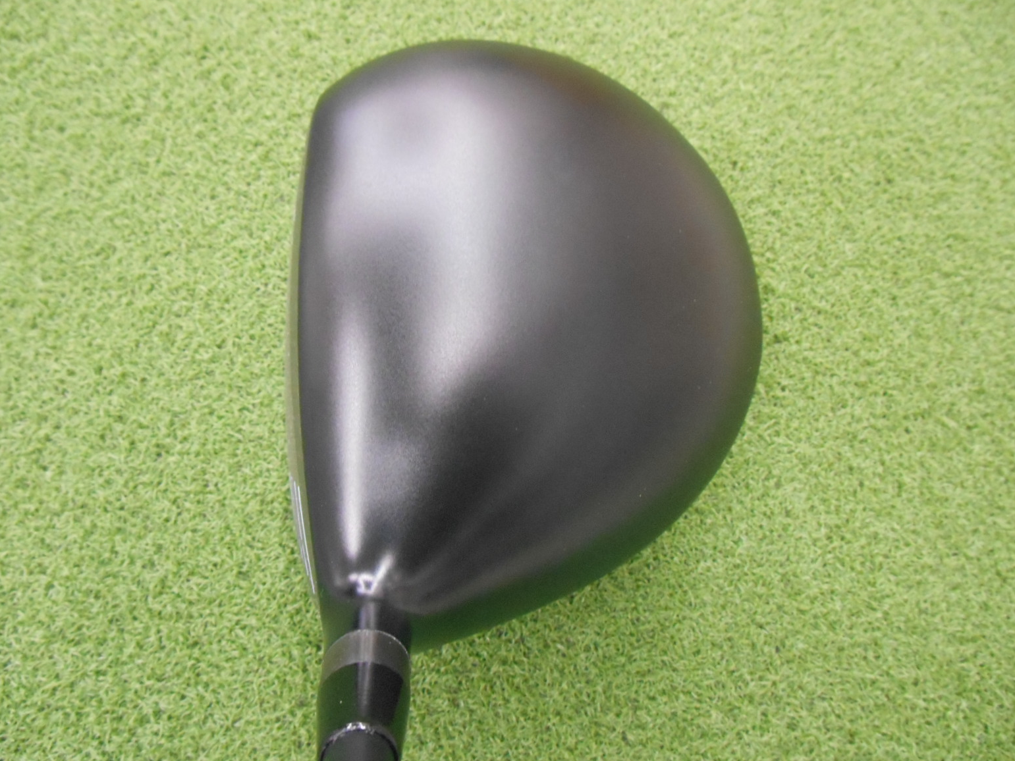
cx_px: 494
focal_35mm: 27
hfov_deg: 65.3
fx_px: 792
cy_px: 369
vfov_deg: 51.4
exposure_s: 1/25
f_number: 3.4
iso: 800
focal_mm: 4.7
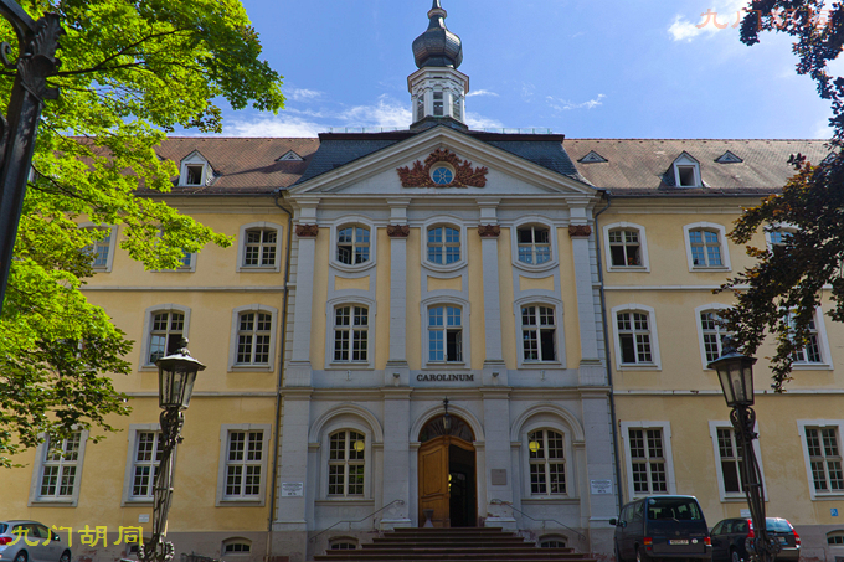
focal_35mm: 30
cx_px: 422
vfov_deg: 43.6
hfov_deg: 61.9
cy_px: 281
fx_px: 703
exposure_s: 1/400
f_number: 4.5
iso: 100
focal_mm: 20
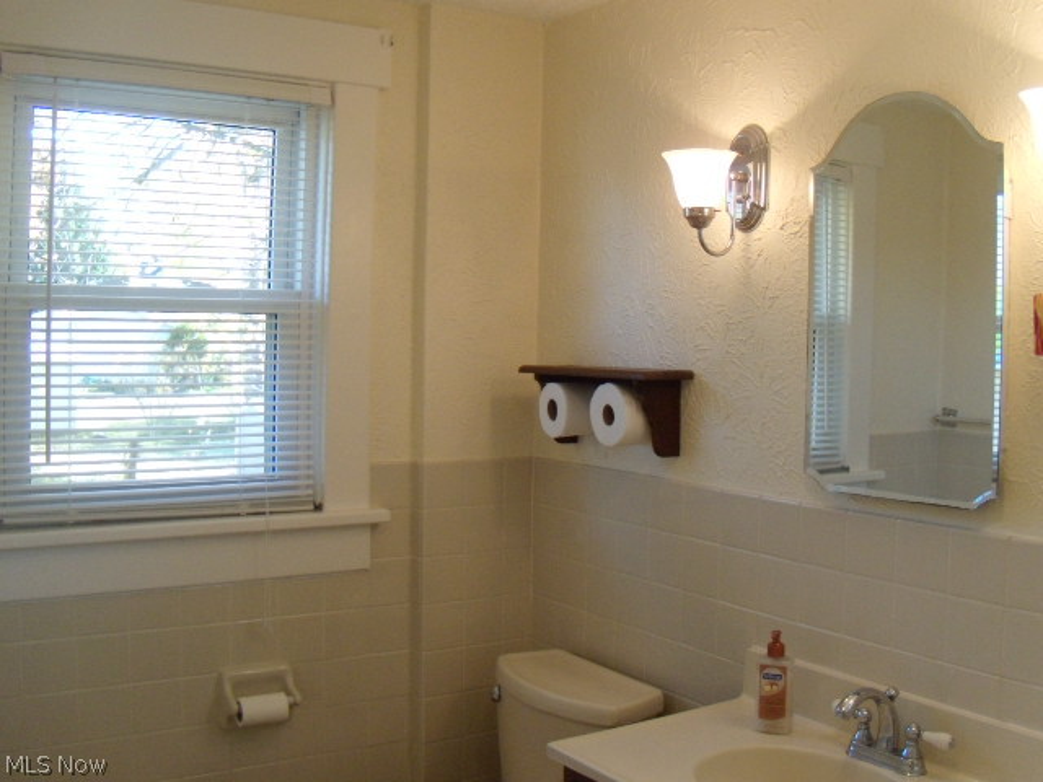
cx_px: 522
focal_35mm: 36
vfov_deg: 39.7
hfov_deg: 51.4
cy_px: 391
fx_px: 1085
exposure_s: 1/60
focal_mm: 6.4
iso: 320
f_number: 3.6
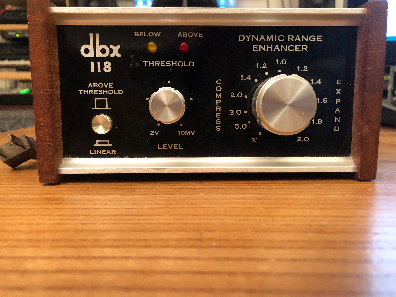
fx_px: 320
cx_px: 198
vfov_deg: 49.7
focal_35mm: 28
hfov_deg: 63.4
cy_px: 148
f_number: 1.8
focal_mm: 4
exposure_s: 1/17
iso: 100
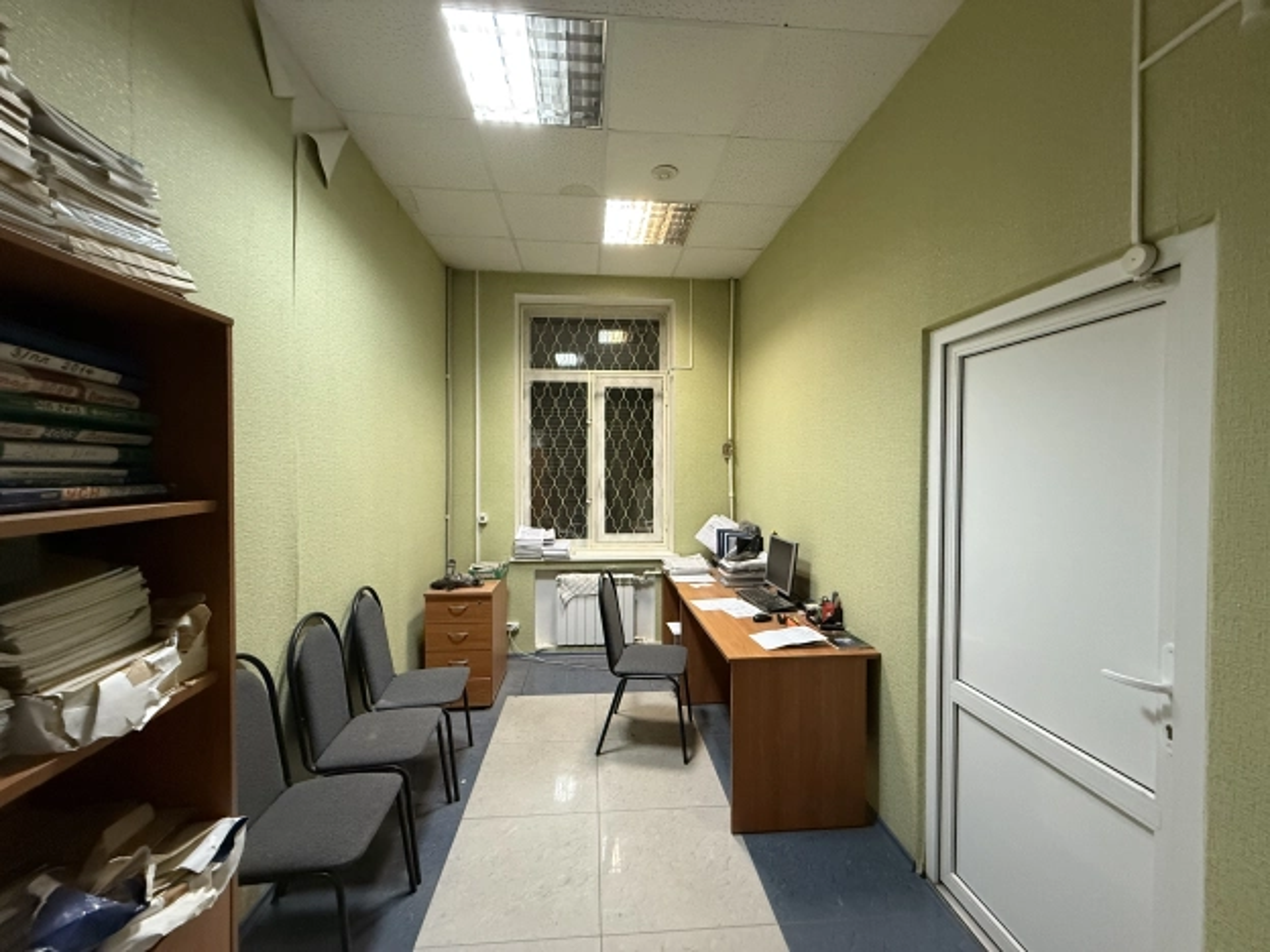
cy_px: 476
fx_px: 514
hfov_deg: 102.1
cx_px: 635
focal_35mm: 14
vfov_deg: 85.7
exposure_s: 1/50
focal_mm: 2.22
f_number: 2.2
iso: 500
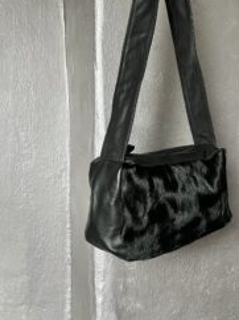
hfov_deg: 37.1
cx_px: 166
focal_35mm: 38
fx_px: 350
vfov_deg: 48.3
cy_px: 112
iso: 500
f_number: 1.5
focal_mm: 5.7
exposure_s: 1/41
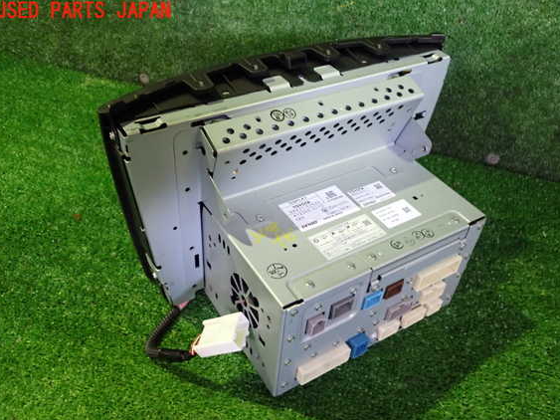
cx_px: 288
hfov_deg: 56.8
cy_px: 223
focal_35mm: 32
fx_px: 518
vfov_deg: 44.1
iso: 640
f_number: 2.3
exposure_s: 1/30
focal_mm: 5.4
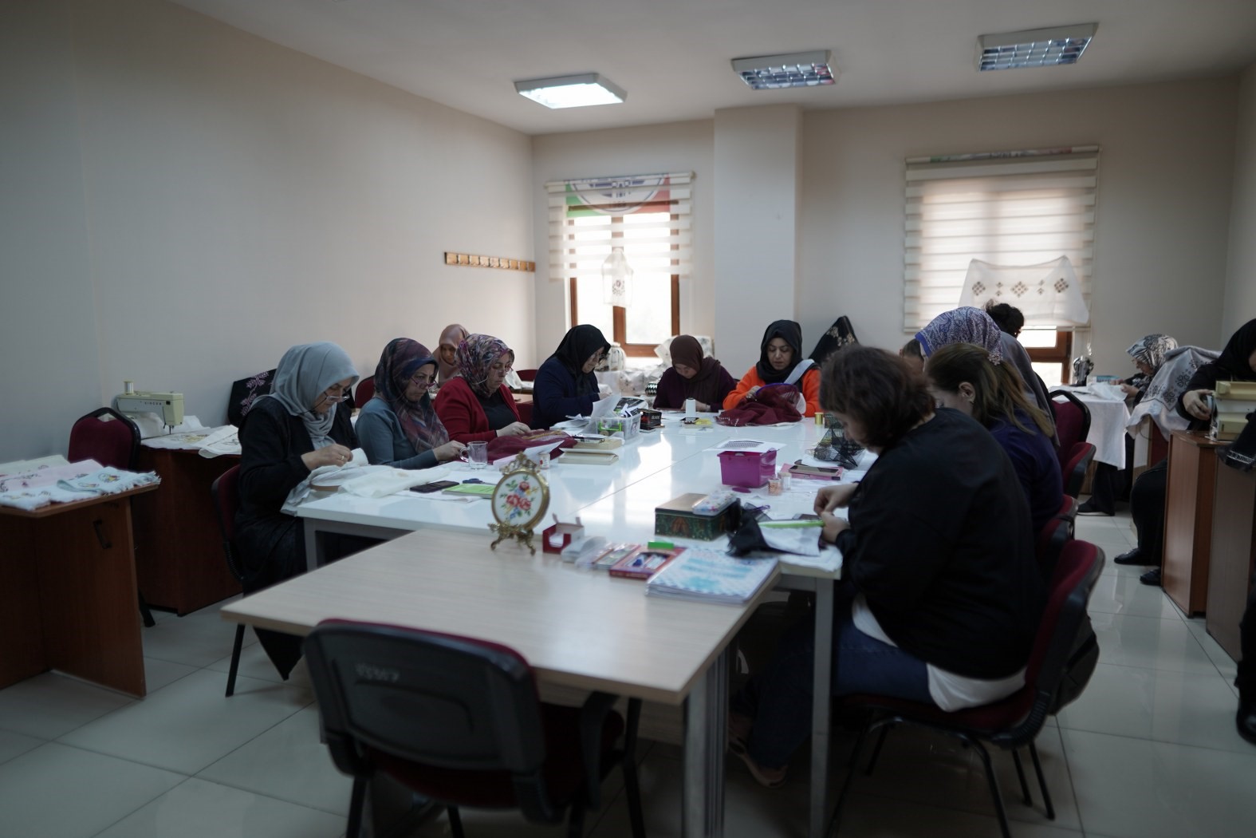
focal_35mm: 24
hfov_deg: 73.7
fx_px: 837
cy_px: 419
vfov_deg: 53.1
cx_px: 628
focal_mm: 24
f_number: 1.4
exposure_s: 1/160
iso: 100
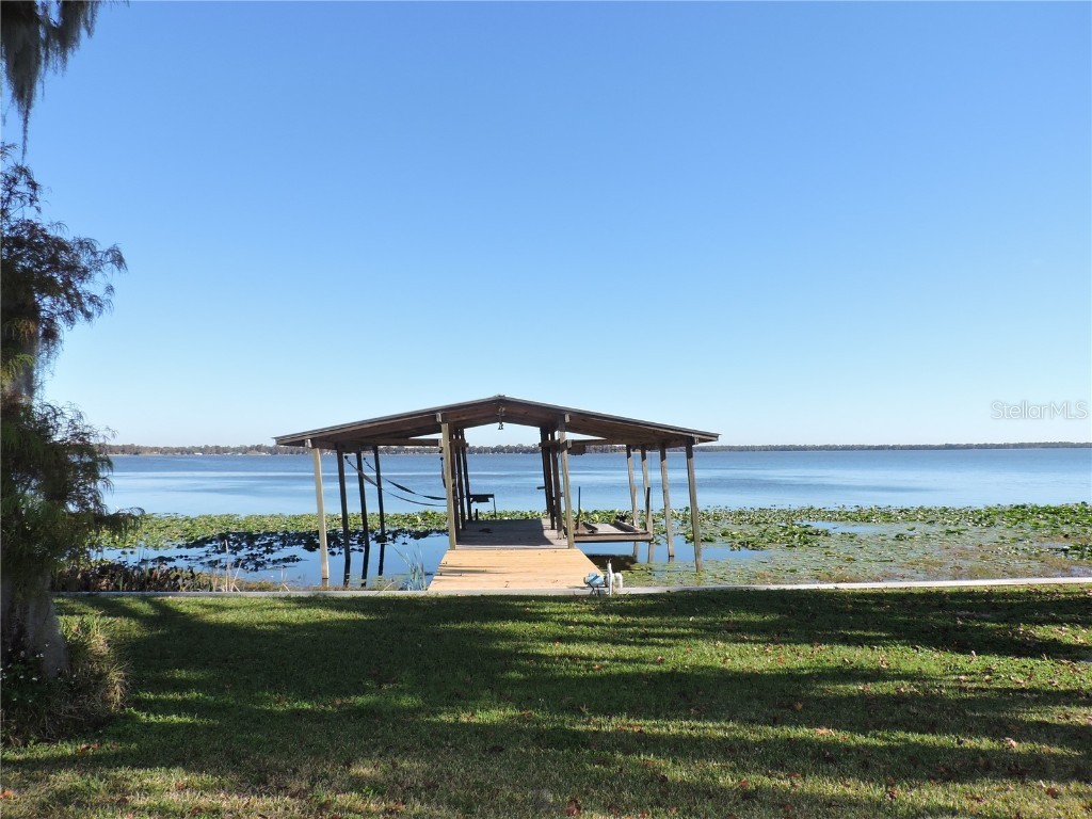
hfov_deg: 71.6
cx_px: 546
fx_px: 757
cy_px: 410
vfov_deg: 56.8
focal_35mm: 24
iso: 200
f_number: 3
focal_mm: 4.3
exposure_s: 1/1600
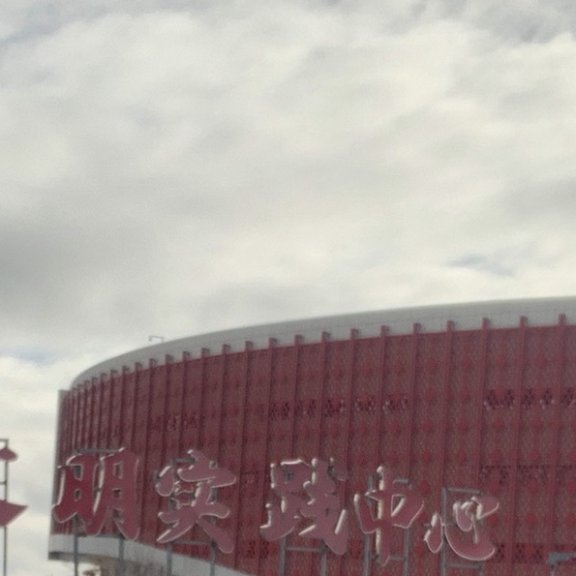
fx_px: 1788
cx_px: 160
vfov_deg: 17.9
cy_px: 555
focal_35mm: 95
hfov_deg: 18.2
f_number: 2.2
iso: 16
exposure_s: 1/1042
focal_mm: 2.87
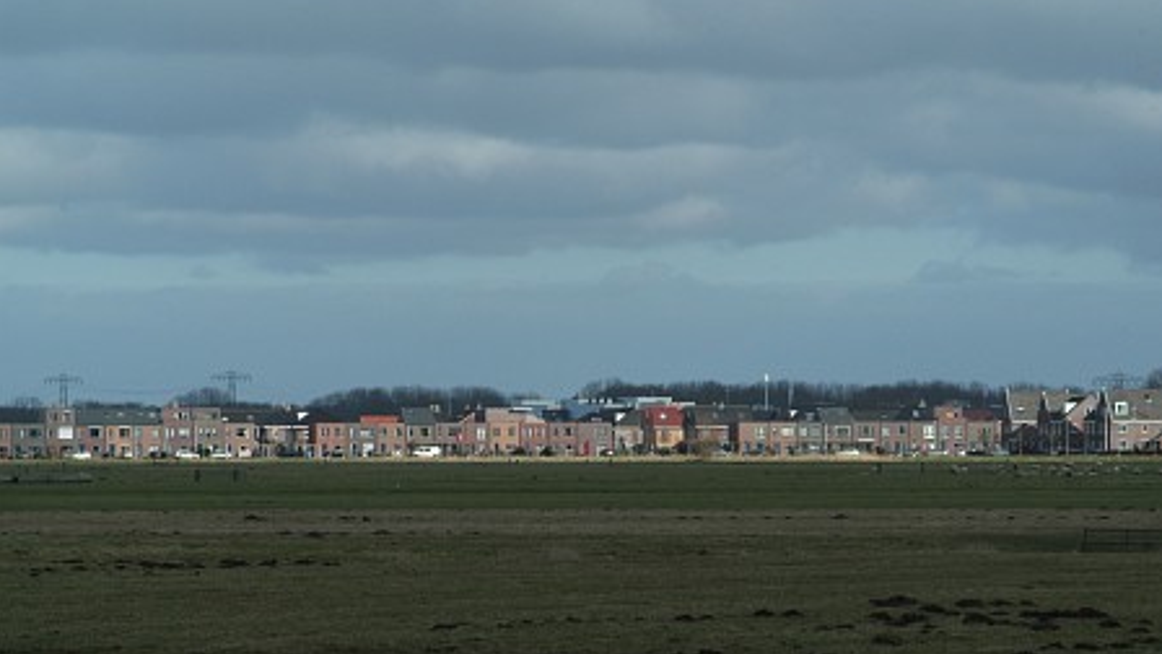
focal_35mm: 214
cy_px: 359
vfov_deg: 5.7
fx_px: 6594
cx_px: 581
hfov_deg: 10.1
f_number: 8
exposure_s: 1/1000
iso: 400
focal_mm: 135
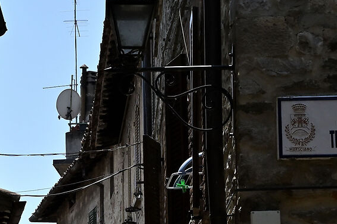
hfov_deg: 12.0
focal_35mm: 170
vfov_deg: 7.9
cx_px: 28
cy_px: 339
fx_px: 1590
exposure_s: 1/500
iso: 280
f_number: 11
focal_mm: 40
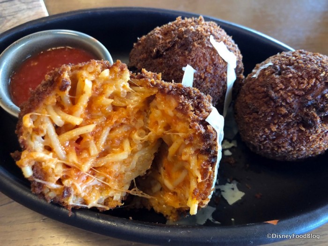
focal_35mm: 28
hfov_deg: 63.4
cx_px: 164
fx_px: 265
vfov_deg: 49.7
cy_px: 123
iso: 100
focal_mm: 3.99
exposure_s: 1/15
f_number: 1.8
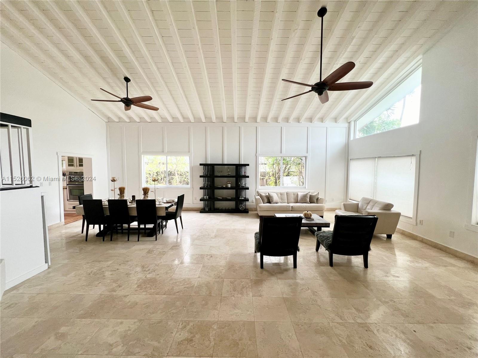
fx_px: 180
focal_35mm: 13
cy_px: 179
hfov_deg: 106.2
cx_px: 239
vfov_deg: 89.9
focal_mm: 1.57
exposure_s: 1/120
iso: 100
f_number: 1.8
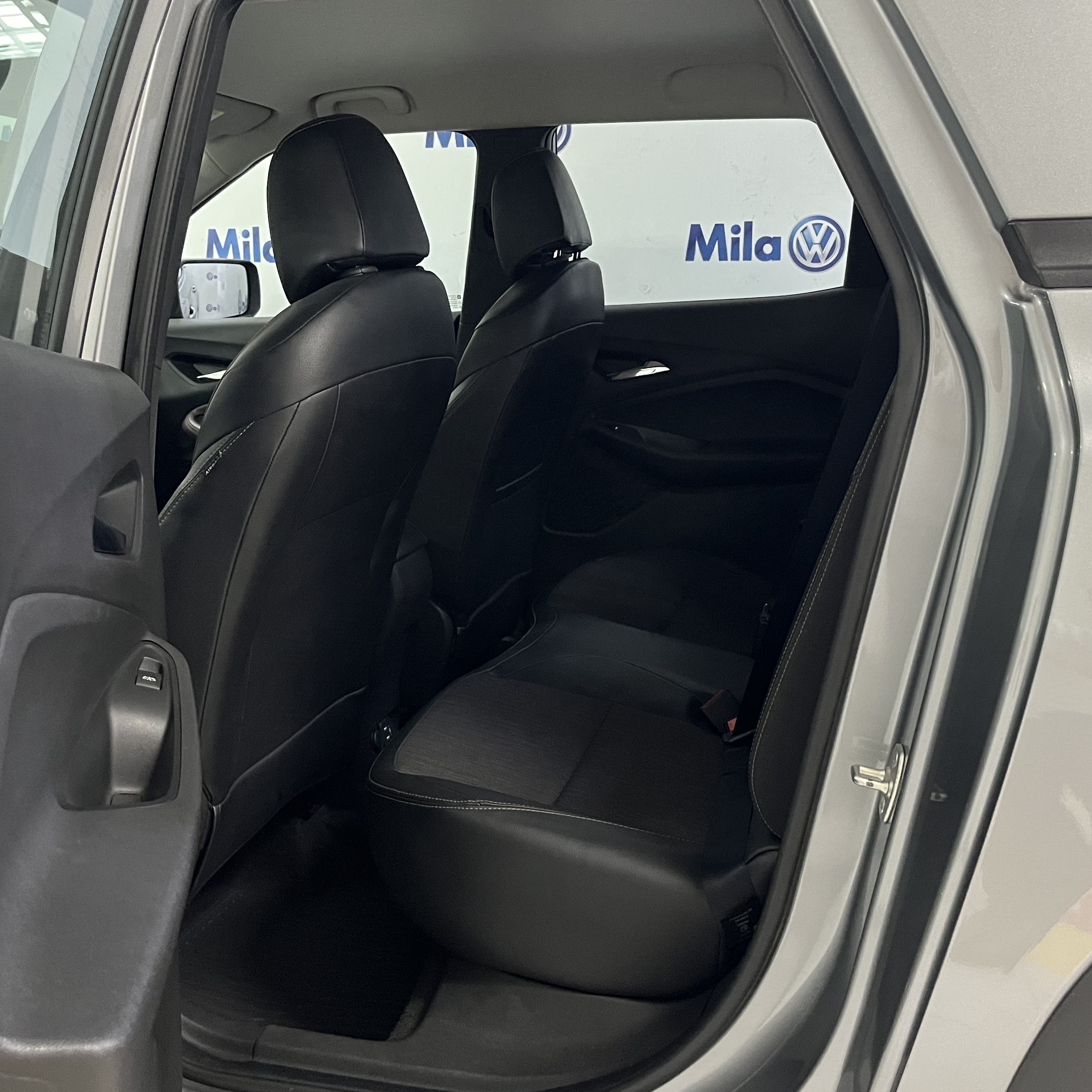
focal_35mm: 35
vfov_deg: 47.2
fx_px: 1249
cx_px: 551
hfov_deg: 47.2
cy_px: 512
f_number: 1.6
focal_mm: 5.1
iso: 500
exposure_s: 1/40
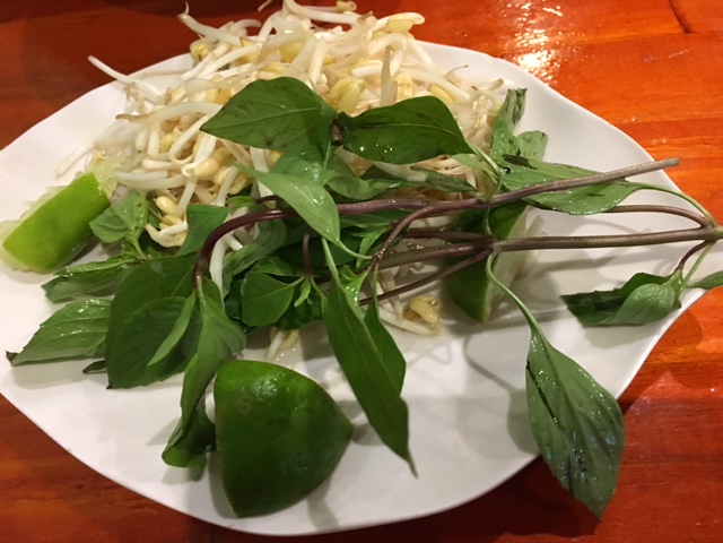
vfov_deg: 48.2
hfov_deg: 61.7
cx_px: 362
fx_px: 606
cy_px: 272
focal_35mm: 29
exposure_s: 1/8
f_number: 2.2
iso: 160
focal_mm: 4.15
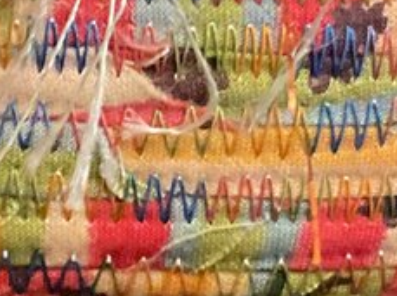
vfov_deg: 7.7
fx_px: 2199
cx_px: 75
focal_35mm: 192
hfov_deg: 10.3
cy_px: 124
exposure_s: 1/30
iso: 400
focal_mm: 3
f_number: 1.8
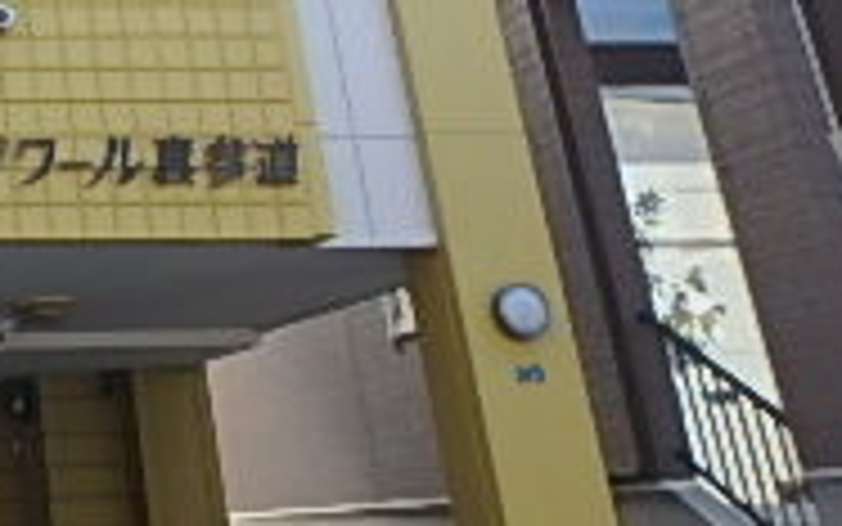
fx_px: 1745
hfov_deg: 22.6
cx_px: -392
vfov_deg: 14.9
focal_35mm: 76
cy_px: -432
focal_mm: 3.7
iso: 125
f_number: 3.5
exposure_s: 1/320
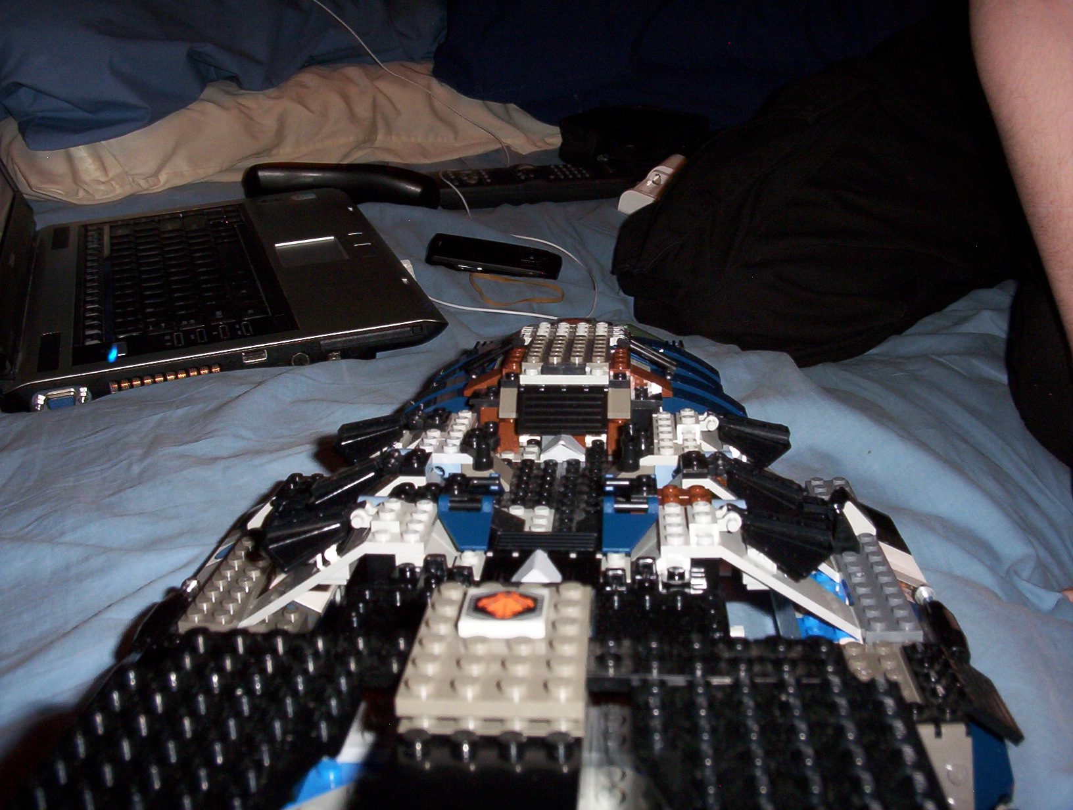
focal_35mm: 39
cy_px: 405
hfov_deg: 47.8
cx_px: 536
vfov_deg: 37.0
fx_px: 1212
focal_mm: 6
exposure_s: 1/30
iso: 140
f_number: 4.5
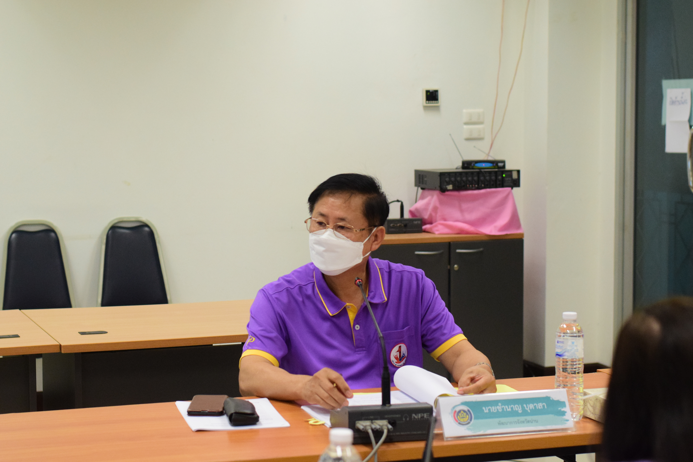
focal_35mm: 75
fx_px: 1444
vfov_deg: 18.2
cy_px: 231
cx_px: 346
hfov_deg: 27.0
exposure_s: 1/400
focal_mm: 50
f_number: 4
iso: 2500
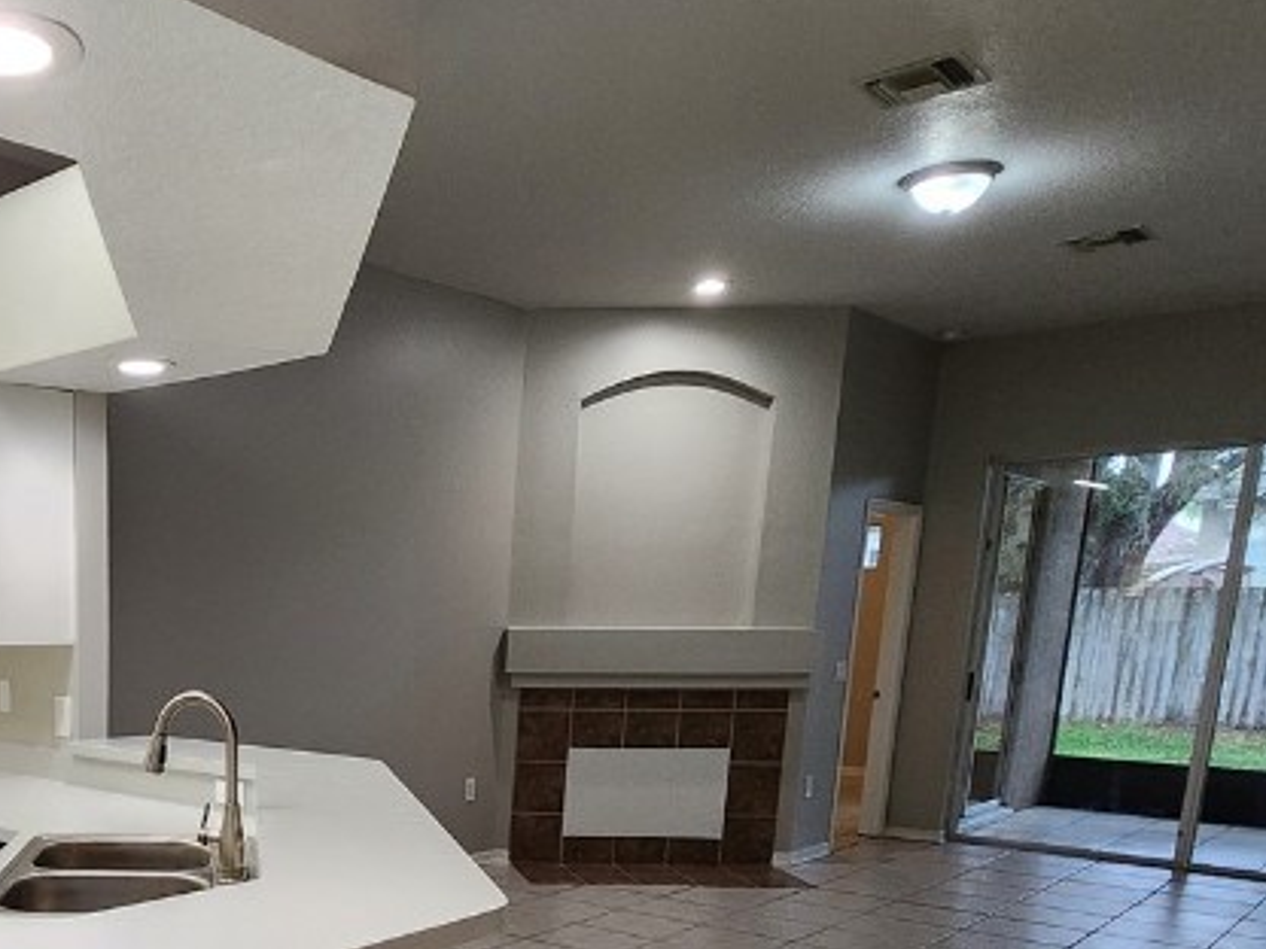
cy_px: 855
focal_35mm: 32
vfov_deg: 40.8
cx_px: 195
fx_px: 1170
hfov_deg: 51.9
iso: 160
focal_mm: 1.74
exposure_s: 1/60
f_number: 2.2
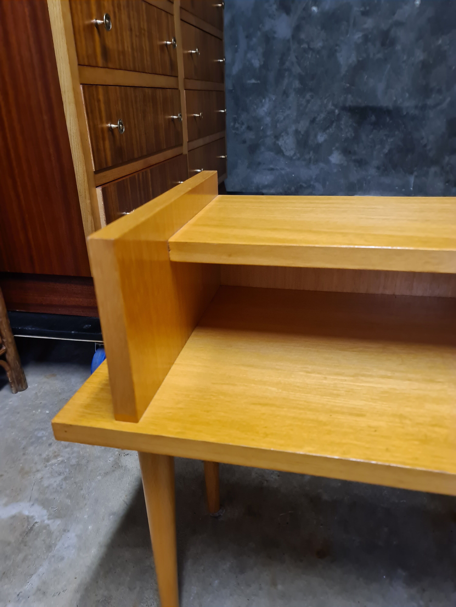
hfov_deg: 54.9
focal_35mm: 25
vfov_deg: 69.4
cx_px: 228
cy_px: 304
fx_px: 439
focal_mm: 7
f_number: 1.8
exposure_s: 1/50
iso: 250
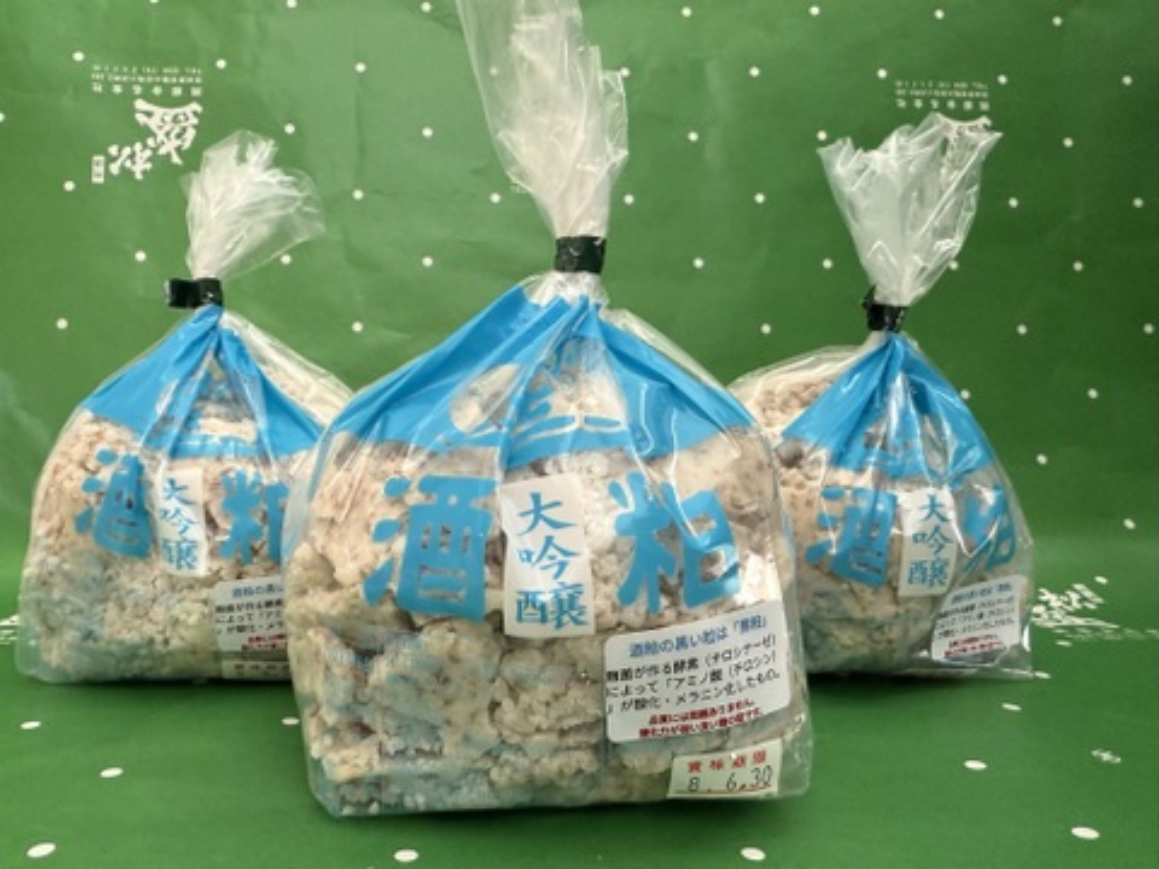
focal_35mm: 24
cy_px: 434
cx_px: 580
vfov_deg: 56.8
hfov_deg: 71.6
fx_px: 804
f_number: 2.2
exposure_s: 1/60
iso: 400
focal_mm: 2.22
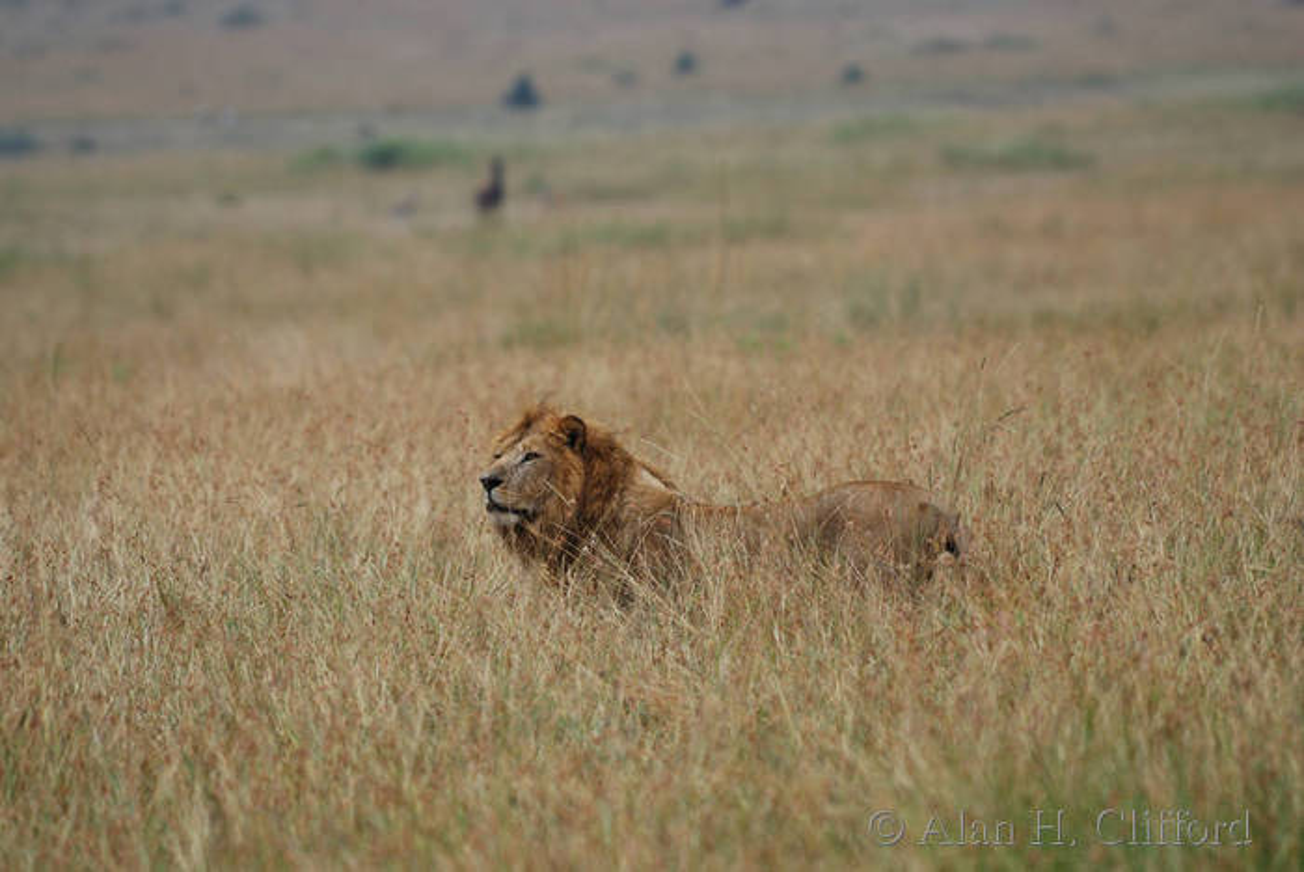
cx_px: 652
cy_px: 436
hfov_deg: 3.4
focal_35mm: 600
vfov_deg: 2.3
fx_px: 21751
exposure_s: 1/400
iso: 280
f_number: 5.6
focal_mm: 400
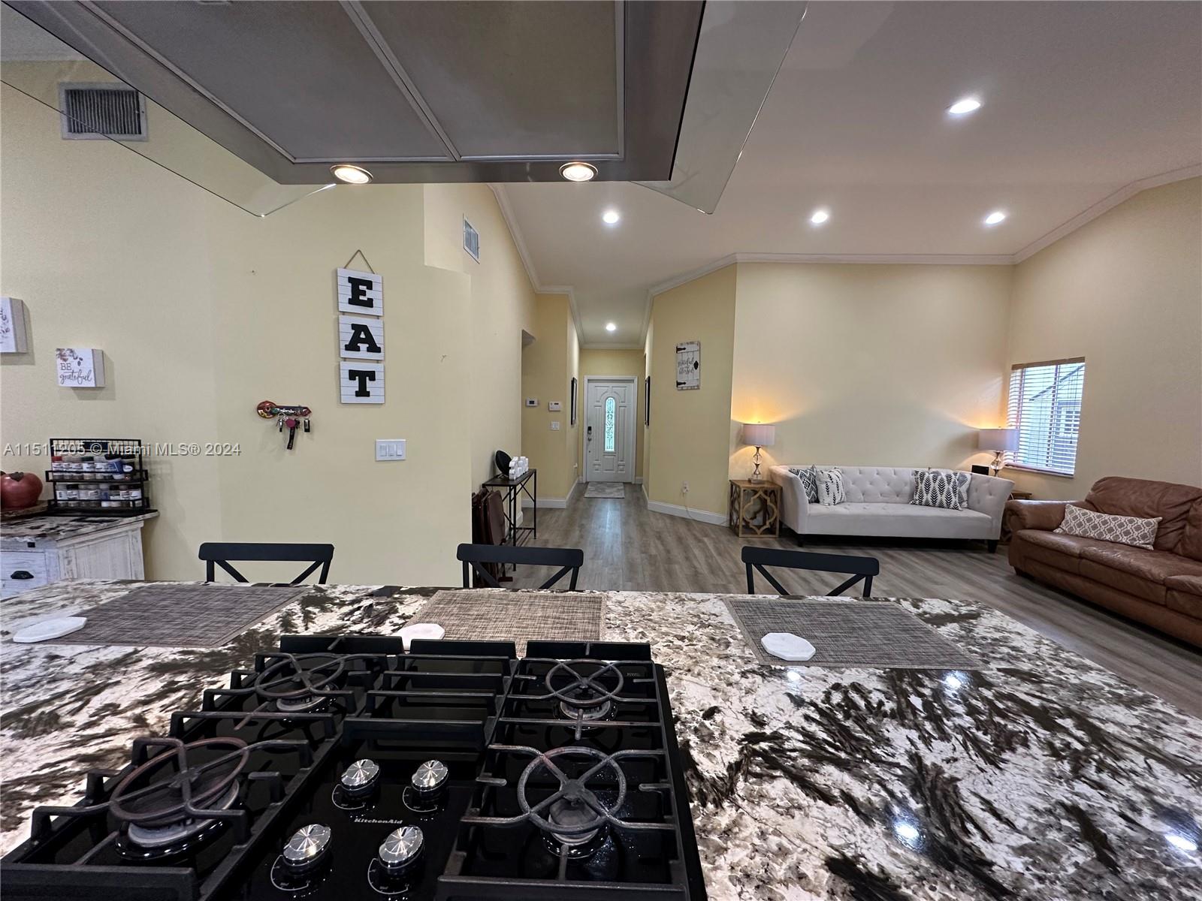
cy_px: 450
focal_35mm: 14
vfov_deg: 85.7
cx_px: 601
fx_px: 486
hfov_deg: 102.1
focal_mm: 2.22
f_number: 2.2
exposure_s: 1/60
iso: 200
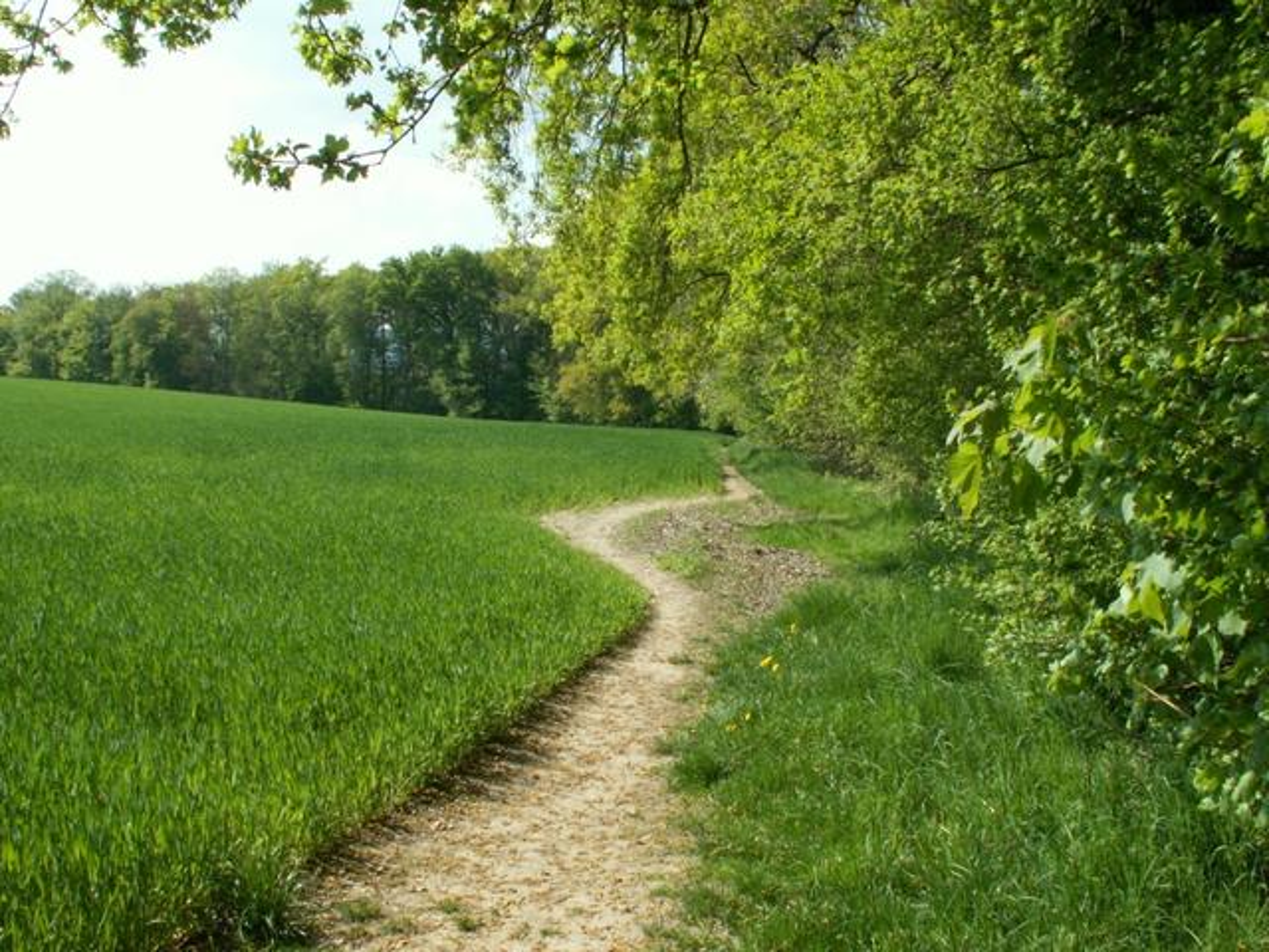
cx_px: 634
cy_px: 476
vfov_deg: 40.7
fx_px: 1283
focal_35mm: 35
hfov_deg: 52.6
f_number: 8
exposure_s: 1/80
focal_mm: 5.86
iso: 50
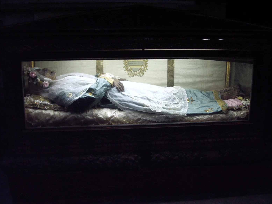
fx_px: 330
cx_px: 137
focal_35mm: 42
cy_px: 100
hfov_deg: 44.8
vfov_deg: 34.3
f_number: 2.8
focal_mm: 6.8
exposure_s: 1/20
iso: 200
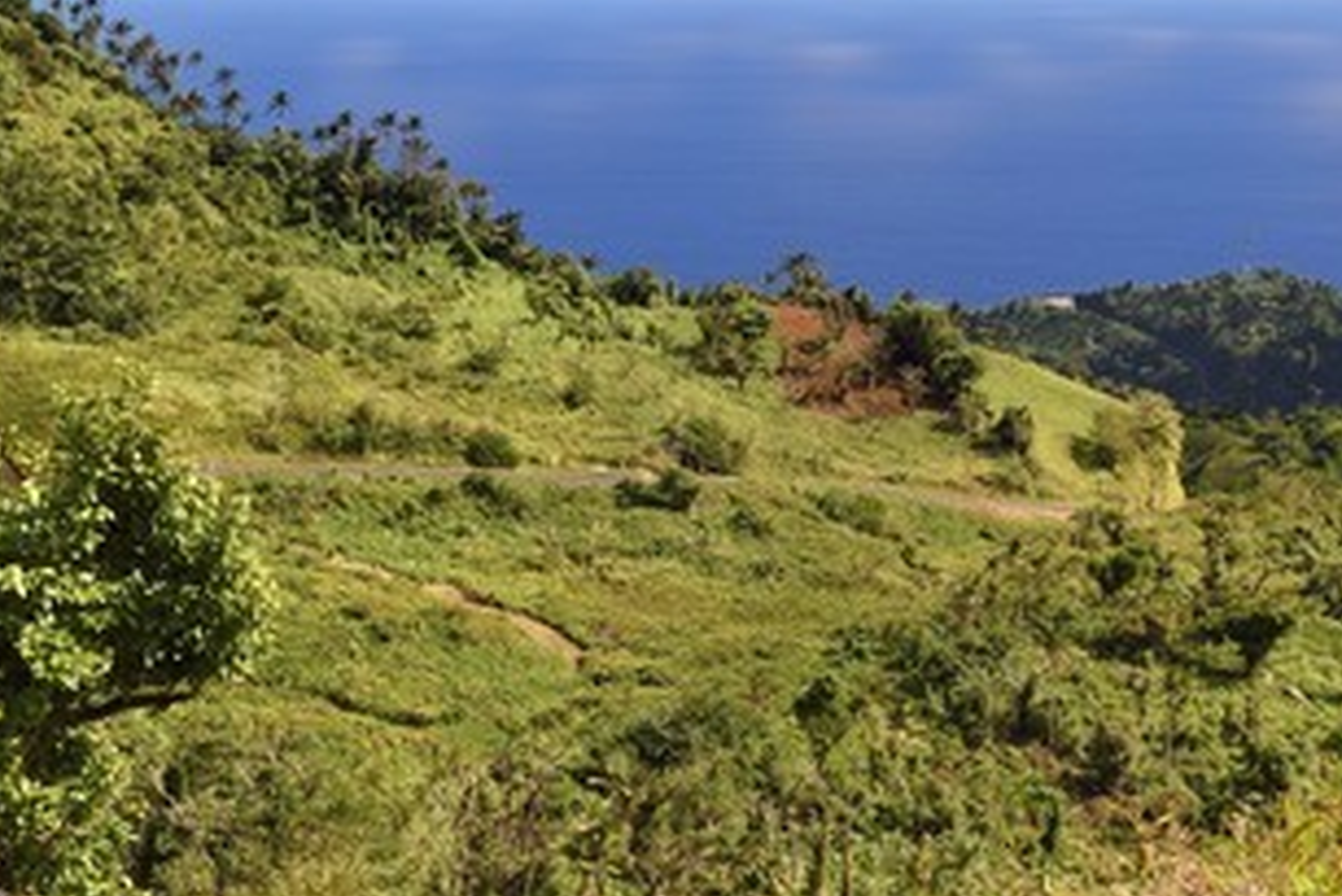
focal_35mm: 52
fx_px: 1939
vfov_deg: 25.9
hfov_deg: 37.8
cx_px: 450
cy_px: 328
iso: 200
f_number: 10
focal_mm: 38
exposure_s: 1/320
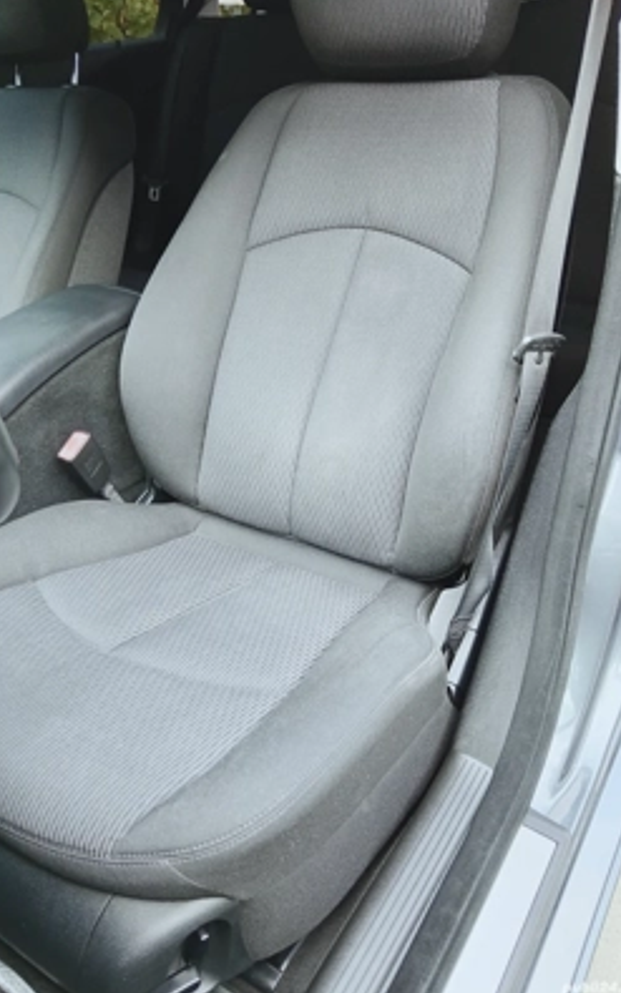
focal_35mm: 29
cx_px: 264
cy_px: 495
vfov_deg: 64.6
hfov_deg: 43.0
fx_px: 785
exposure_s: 1/100
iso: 489
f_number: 1.9
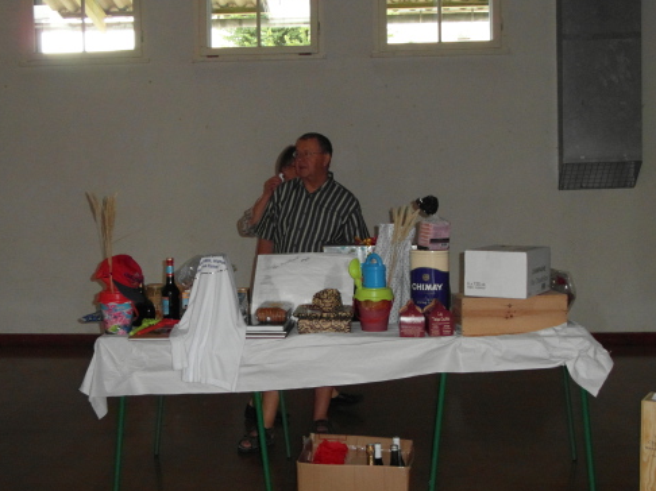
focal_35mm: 45
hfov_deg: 42.1
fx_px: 852
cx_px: 312
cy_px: 250
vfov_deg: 32.2
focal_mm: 6.8
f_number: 3.6
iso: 320
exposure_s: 1/45
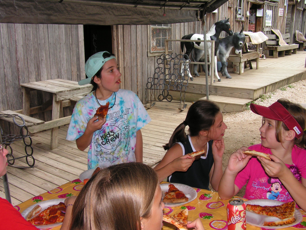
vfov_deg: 37.7
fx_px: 336
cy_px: 115
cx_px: 153
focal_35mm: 38
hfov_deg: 49.0
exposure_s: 1/40
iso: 50
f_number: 5.6
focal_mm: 6.3
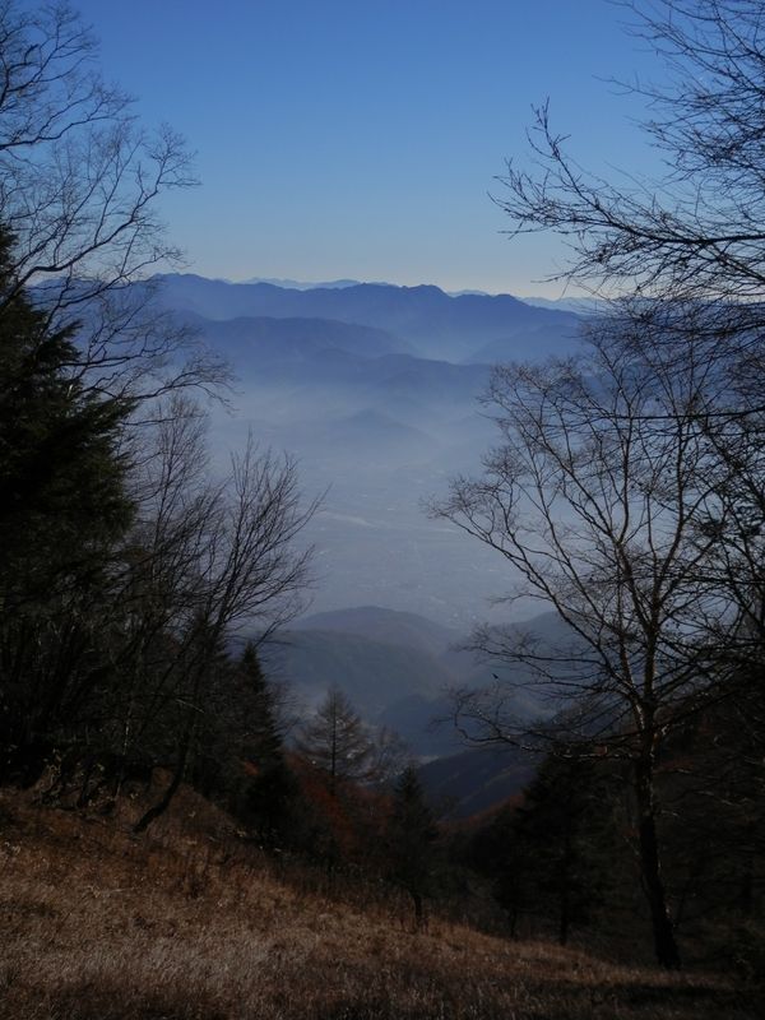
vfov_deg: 38.9
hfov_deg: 29.7
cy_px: 510
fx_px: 1444
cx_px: 382
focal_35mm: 49
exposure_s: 1/320
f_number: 11.2
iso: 80
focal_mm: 8.9
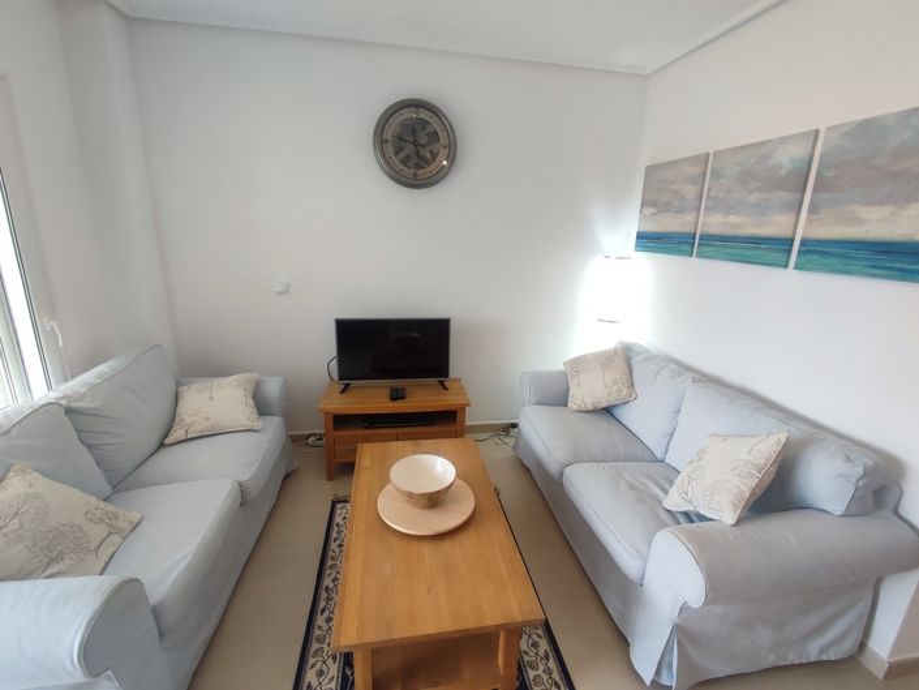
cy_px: 345
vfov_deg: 78.1
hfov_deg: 94.5
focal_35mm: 16
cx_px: 460
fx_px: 425
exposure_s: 1/100
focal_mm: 1.65
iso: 142
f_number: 2.2
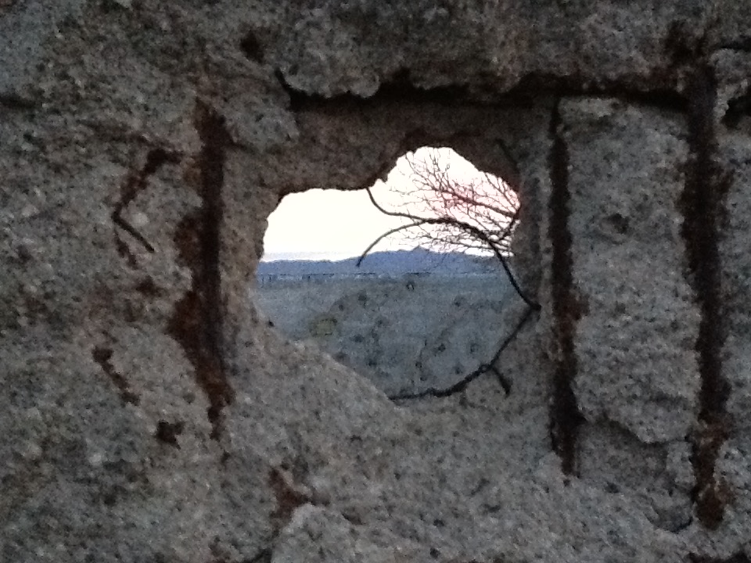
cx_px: 376
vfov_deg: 32.9
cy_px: 282
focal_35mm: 44
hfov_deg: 42.9
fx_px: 955
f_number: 2.4
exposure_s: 1/15
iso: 500
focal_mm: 2.03
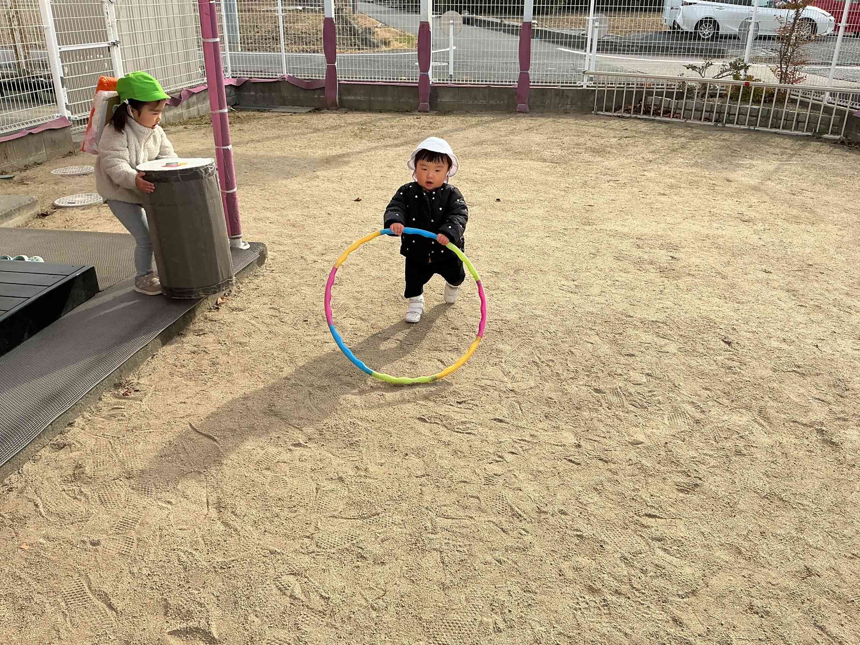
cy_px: 322
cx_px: 430
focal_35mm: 29
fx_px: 720
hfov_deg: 61.7
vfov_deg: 48.2
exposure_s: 1/1035
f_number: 1.8
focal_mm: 3
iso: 25
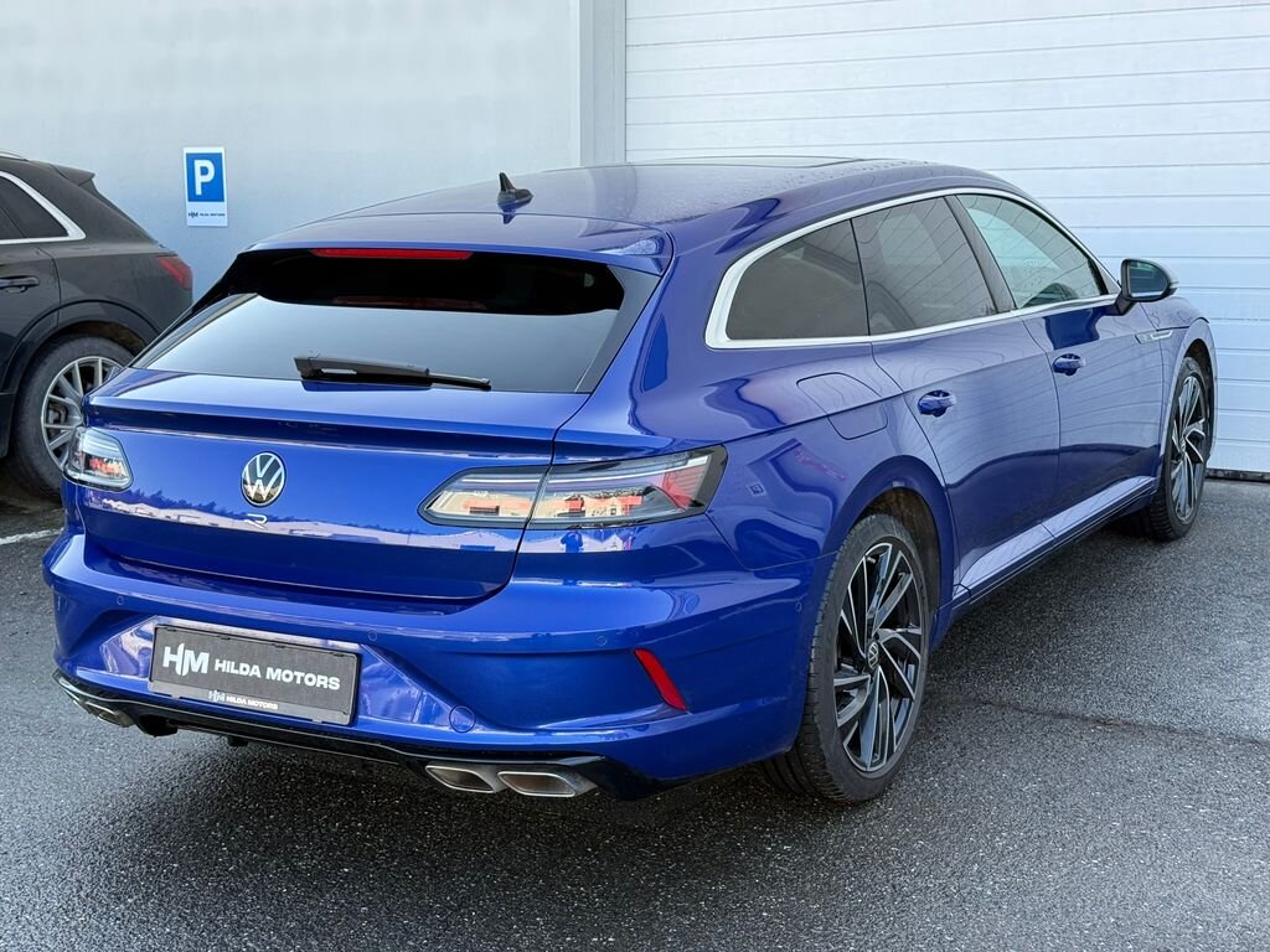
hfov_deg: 39.7
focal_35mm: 48
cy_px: 476
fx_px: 1761
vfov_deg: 30.3
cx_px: 635
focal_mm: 6.76
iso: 100
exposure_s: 1/311
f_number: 1.78
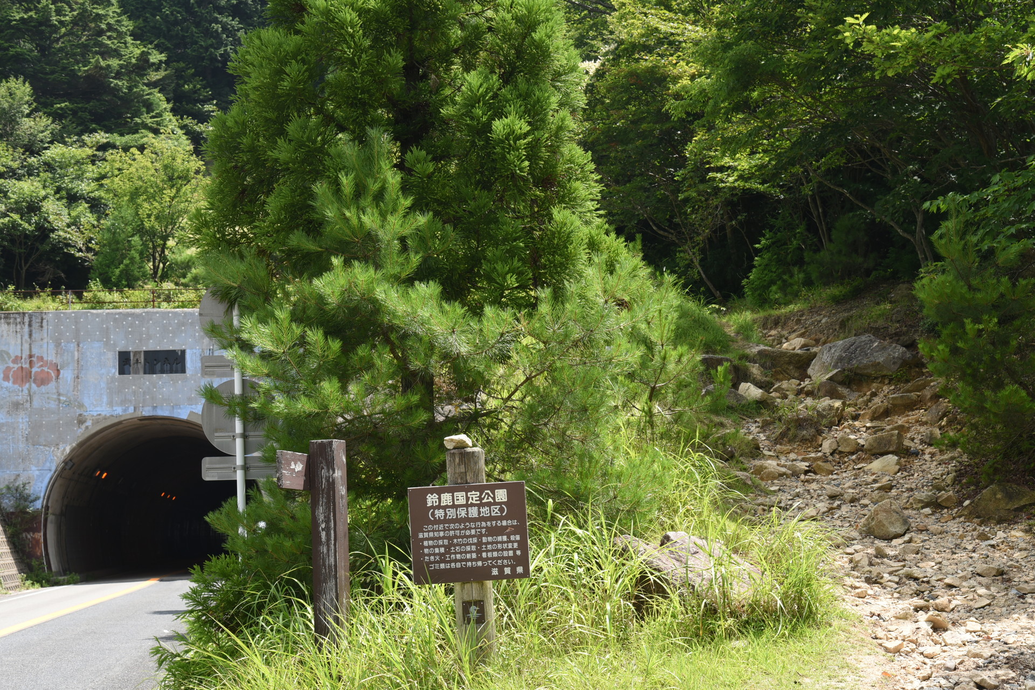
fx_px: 1437
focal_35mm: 50
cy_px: 345
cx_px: 518
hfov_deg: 39.6
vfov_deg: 27.0
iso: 160
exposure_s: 1/60
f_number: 8
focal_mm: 50
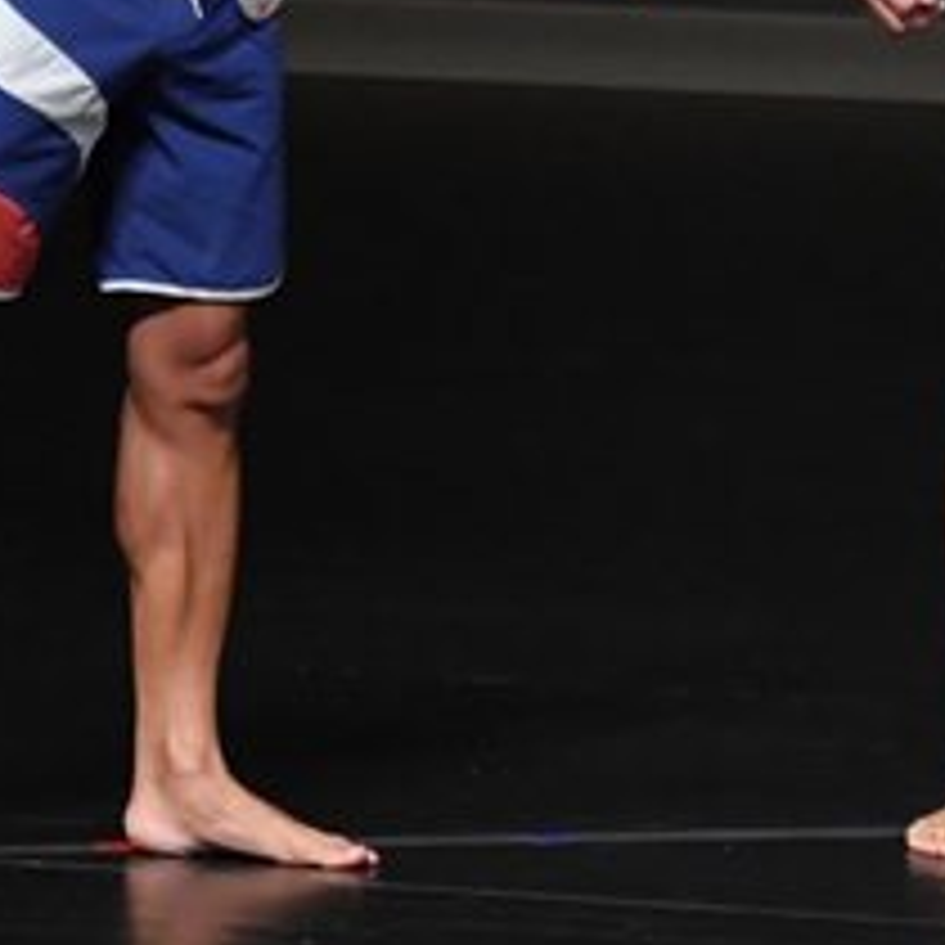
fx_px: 27612
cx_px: -304
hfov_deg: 2.0
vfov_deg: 2.0
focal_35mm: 894
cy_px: -45
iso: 4000
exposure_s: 1/400
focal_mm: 190
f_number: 5.6
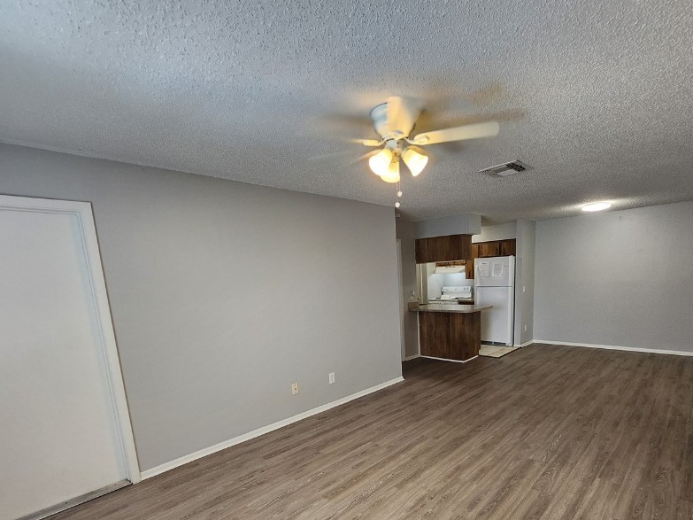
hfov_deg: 90.7
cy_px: 338
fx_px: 340
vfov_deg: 72.9
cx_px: 384
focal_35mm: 17
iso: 125
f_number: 2.2
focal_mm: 1.74
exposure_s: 1/60
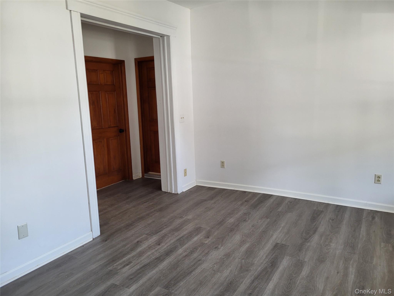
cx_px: 197
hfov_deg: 67.3
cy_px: 148
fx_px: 296
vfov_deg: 53.1
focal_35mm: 26
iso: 200
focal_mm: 5.4
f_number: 1.8
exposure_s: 1/60
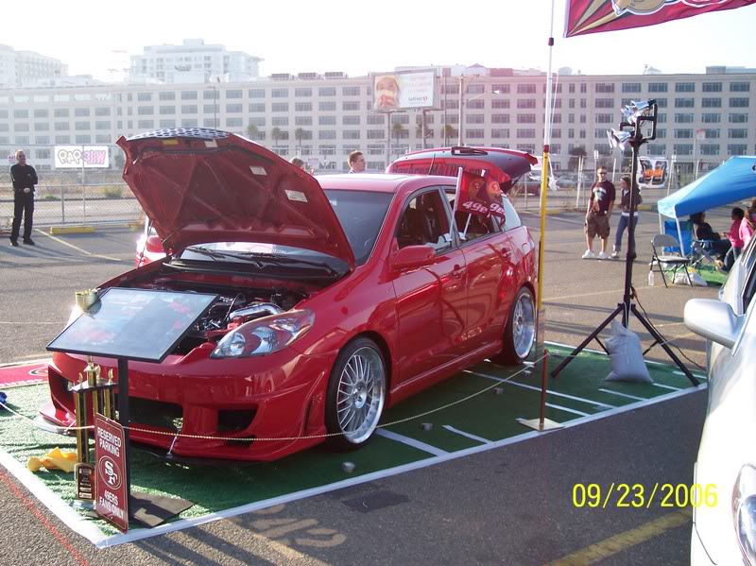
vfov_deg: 37.7
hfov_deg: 49.0
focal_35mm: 38
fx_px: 829
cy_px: 283
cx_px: 378
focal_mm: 8
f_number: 2.8
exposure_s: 1/500
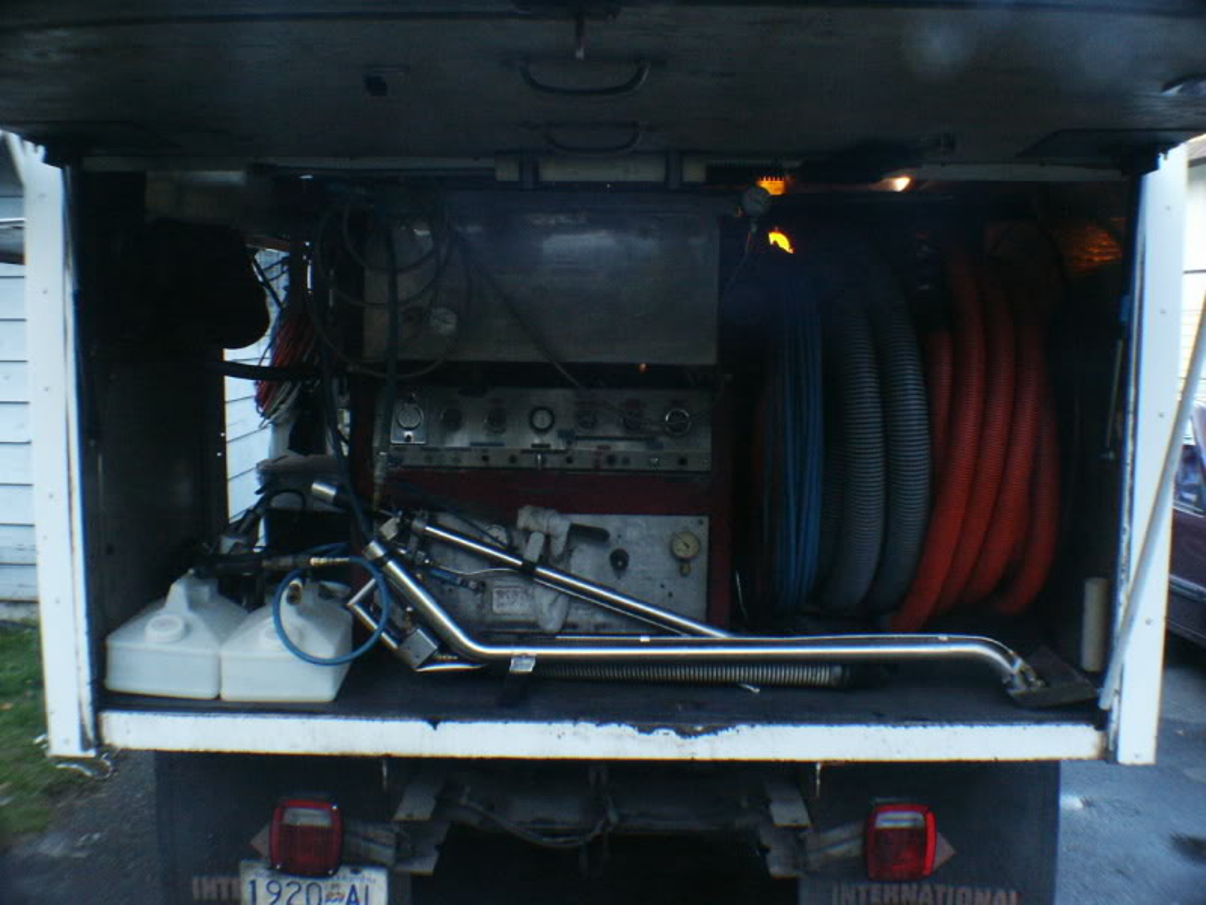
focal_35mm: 67
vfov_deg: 21.9
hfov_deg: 29.0
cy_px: 452
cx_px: 603
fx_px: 2334
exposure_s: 1/30
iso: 400
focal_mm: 13.88
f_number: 8
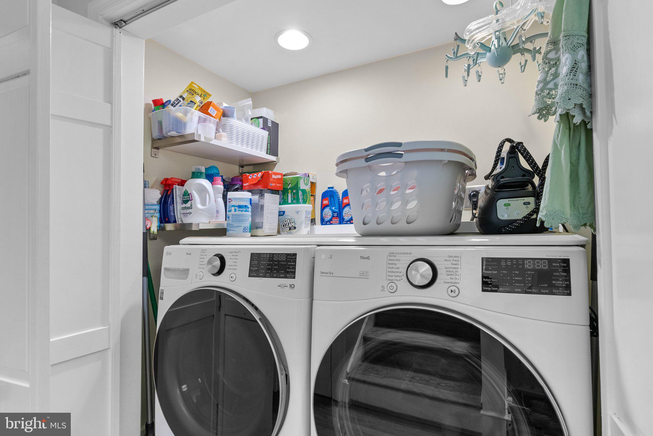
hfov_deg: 96.7
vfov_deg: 73.8
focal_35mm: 16
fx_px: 290
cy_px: 218
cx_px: 326
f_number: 8
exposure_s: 1/2.5
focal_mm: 16
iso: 250
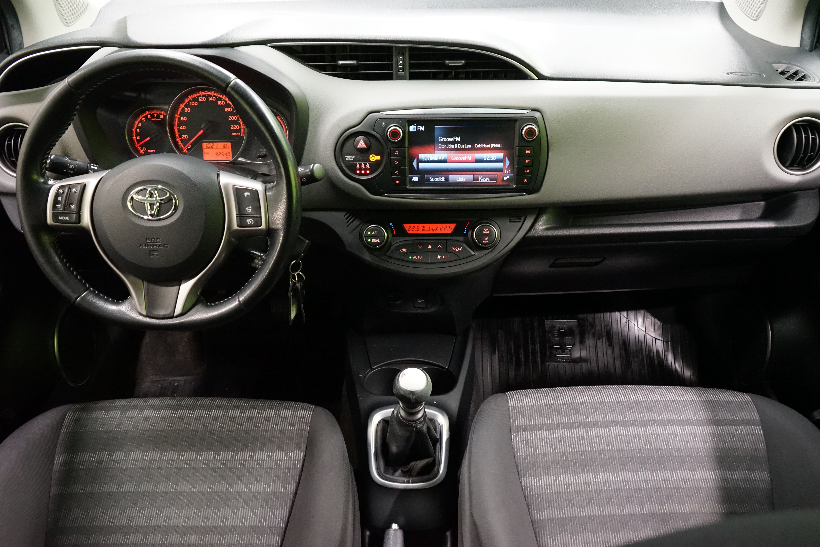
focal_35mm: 28
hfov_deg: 65.5
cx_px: 410
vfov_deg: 46.4
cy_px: 274
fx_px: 638
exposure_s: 1/30
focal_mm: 28
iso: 6400
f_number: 6.3
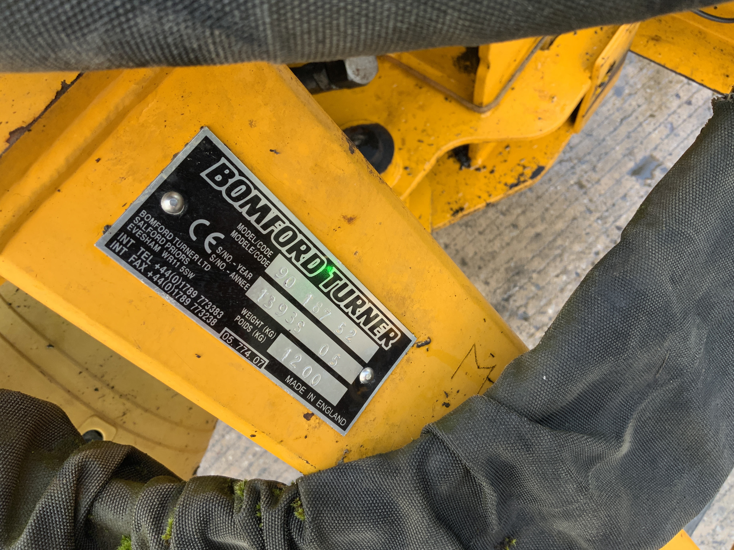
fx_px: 615
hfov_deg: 61.7
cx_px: 367
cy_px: 275
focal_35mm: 29
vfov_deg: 48.2
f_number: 1.8
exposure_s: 1/122
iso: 40
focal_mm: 3
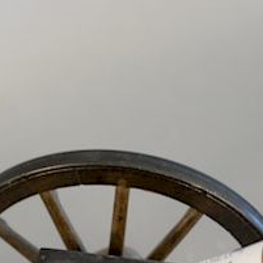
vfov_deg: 9.6
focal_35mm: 178
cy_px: 345
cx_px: -8
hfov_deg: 9.7
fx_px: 1530
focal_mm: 42
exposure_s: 1/50
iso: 800
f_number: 4
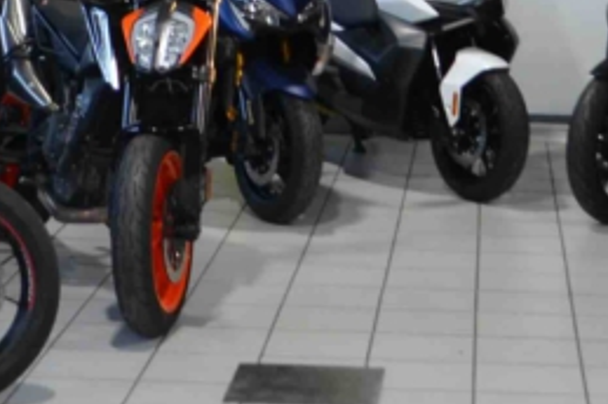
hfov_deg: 15.7
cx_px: 366
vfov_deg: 10.0
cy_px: -251
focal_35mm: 131
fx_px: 2210
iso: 500
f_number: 4
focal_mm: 22
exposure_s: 1/60
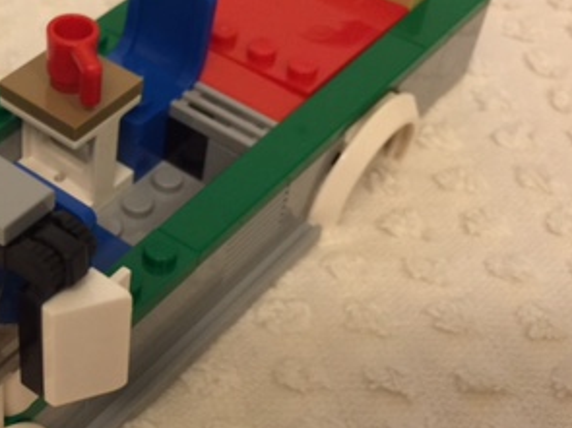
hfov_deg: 29.2
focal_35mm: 63
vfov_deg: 23.2
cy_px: 246
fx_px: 1041
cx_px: 35
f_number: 2.2
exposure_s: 1/10
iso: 100
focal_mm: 4.15
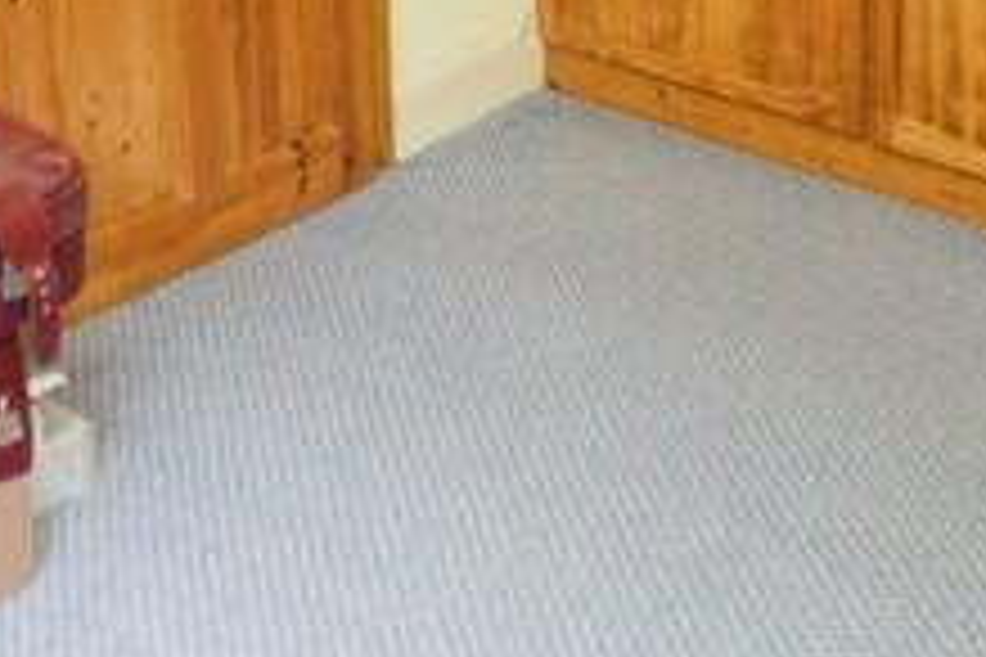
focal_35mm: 70
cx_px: 81
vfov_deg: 18.7
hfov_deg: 27.7
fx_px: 1917
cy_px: -70
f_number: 4.5
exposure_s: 1/80
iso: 800
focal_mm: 10
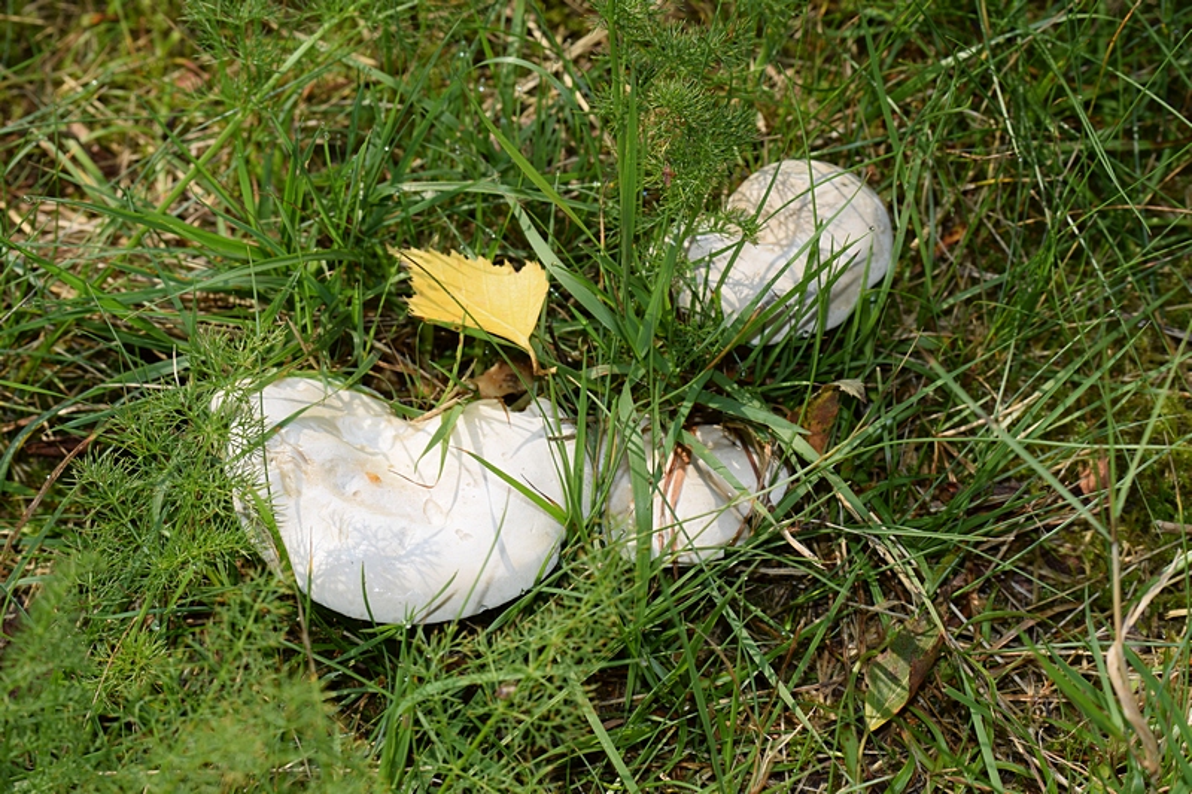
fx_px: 2979
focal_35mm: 90
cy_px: 397
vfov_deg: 15.2
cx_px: 596
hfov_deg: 22.6
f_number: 10
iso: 100
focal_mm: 60
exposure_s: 1/200
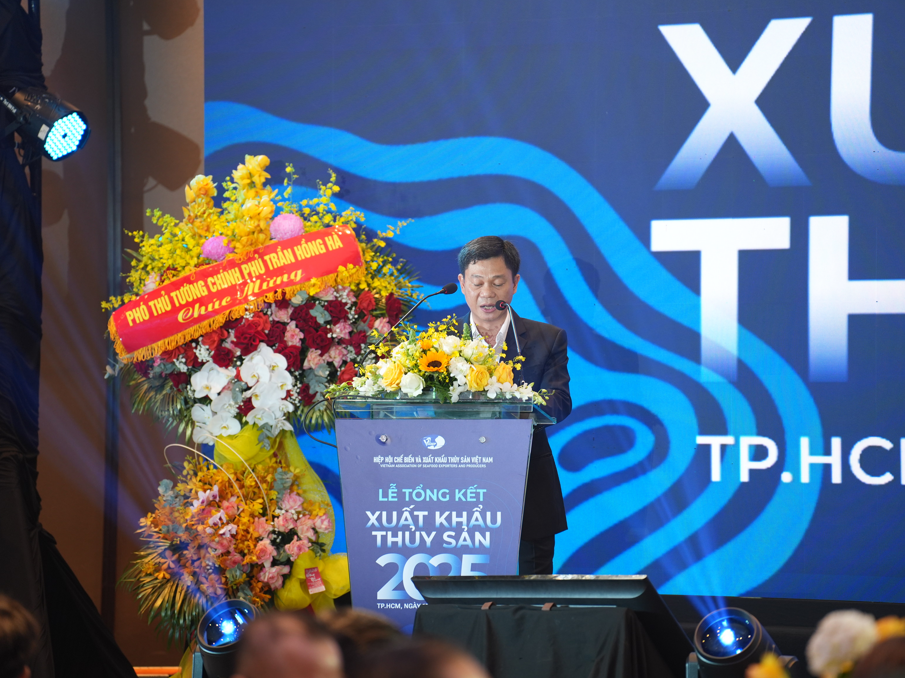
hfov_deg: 12.1
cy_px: 340
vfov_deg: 9.1
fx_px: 4261
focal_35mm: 163
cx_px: 489
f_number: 3.2
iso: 800
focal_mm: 150
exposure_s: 1/125
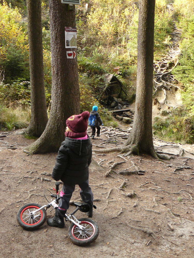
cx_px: 97
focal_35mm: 36
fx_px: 269
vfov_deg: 51.4
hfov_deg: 39.7
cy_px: 129
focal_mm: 6
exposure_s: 1/125
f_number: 2.8
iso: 200
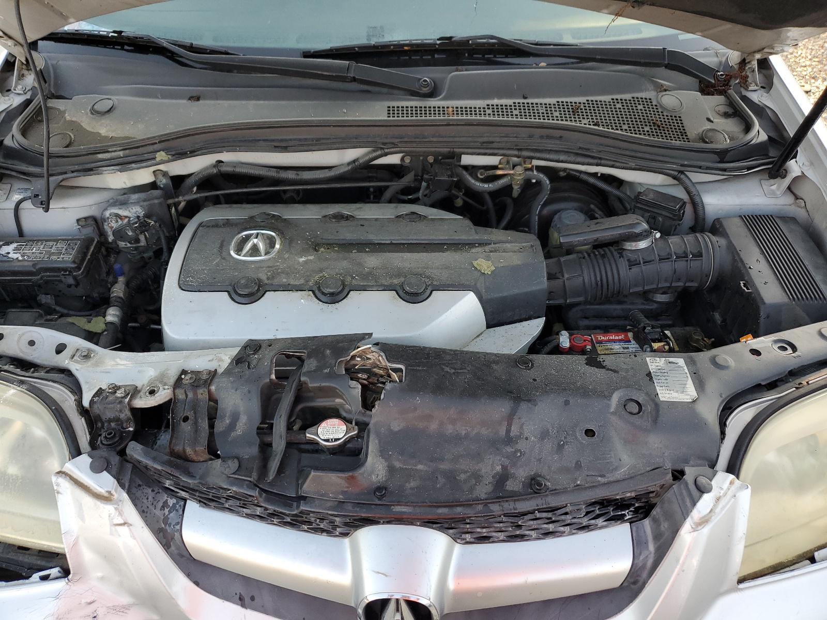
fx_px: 621
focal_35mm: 26
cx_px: 414
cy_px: 310
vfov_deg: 53.1
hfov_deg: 67.3
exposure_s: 1/217
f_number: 1.5
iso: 50
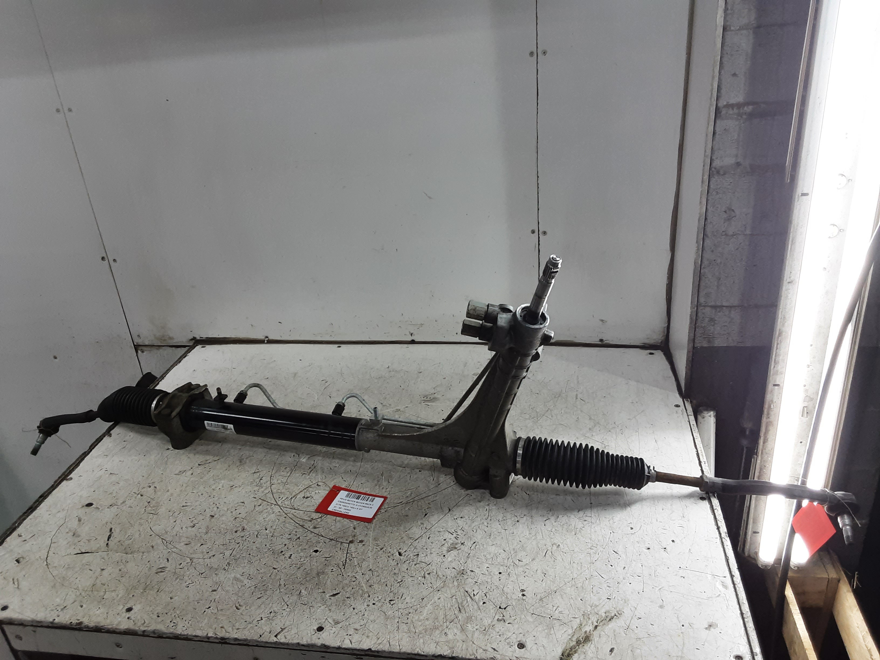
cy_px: 330
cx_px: 440
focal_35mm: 27
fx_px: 686
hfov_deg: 65.3
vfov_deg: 51.4
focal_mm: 2.91
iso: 80
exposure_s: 1/50
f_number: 1.9
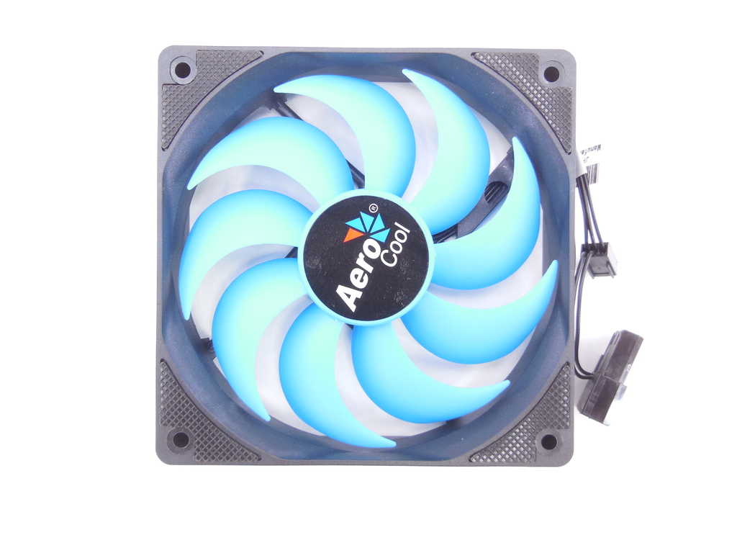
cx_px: 368
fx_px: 532
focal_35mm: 25
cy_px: 276
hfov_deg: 69.4
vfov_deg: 54.9
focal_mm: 4.5
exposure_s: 1/30
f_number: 3.1
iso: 200
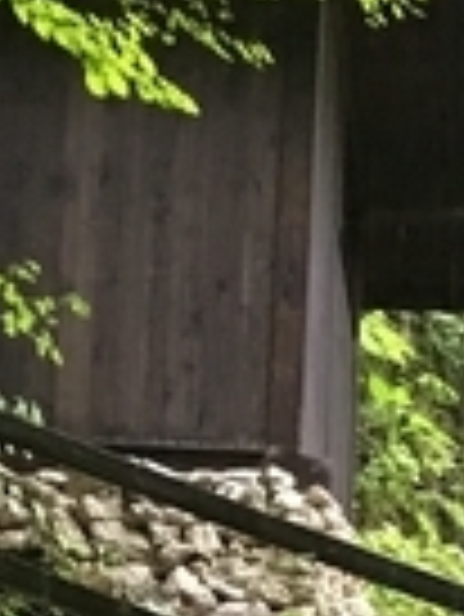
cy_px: 1511
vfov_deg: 10.1
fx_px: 3016
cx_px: 536
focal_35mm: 169
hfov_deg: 8.7
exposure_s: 1/20
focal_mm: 4.15
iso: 200
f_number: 2.2
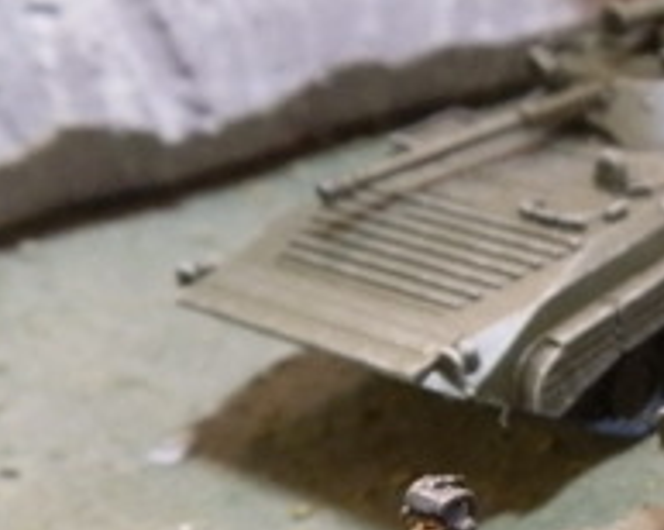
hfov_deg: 22.3
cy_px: 430
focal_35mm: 76
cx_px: 877
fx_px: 1492
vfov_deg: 19.9
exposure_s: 1/30
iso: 400
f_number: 3.1
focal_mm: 5
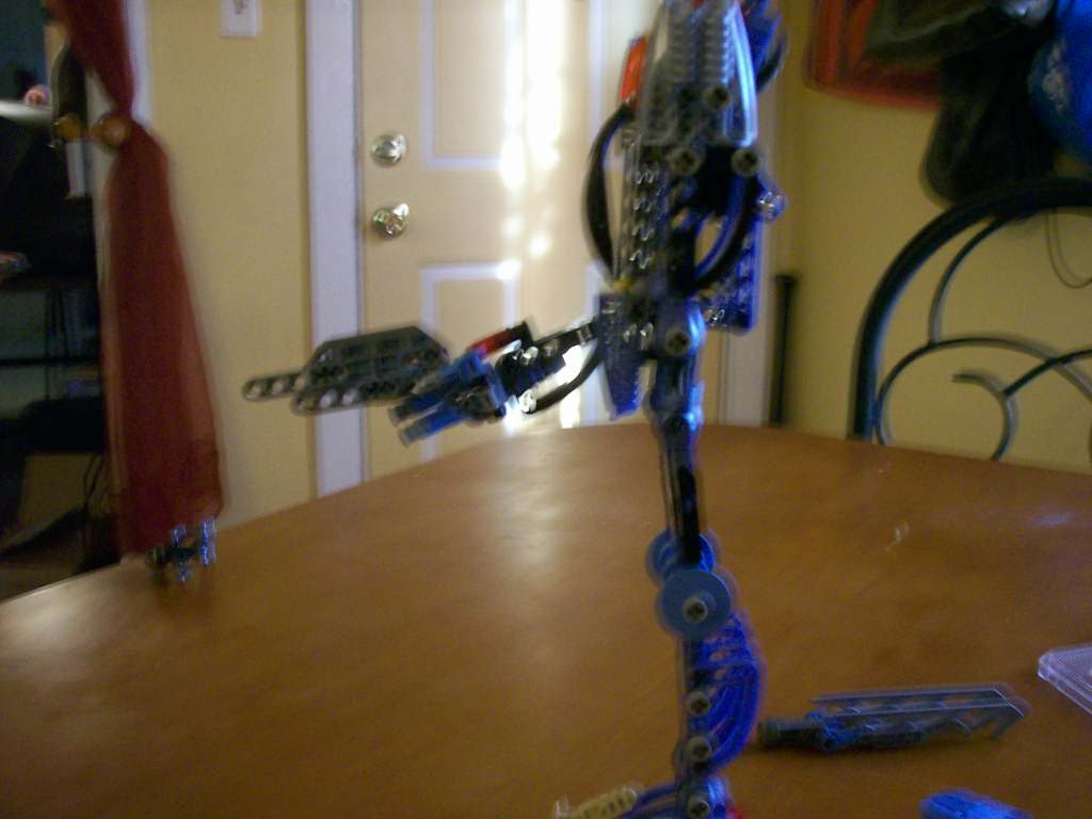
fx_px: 1136
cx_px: 546
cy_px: 410
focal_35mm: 36
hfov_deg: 51.4
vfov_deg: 39.7
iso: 160
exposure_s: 1/8
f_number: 2.7
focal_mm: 6
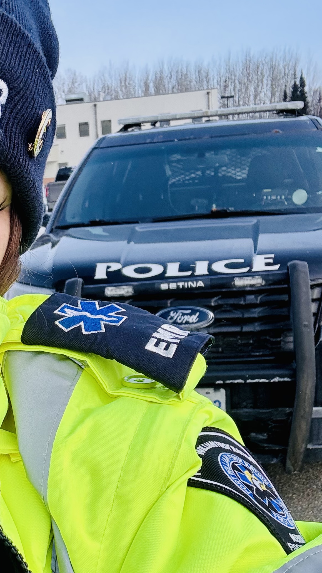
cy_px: 348
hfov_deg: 24.0
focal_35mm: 49
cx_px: 54
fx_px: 744
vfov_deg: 41.9
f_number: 1.9
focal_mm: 2.69
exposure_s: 1/386
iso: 25
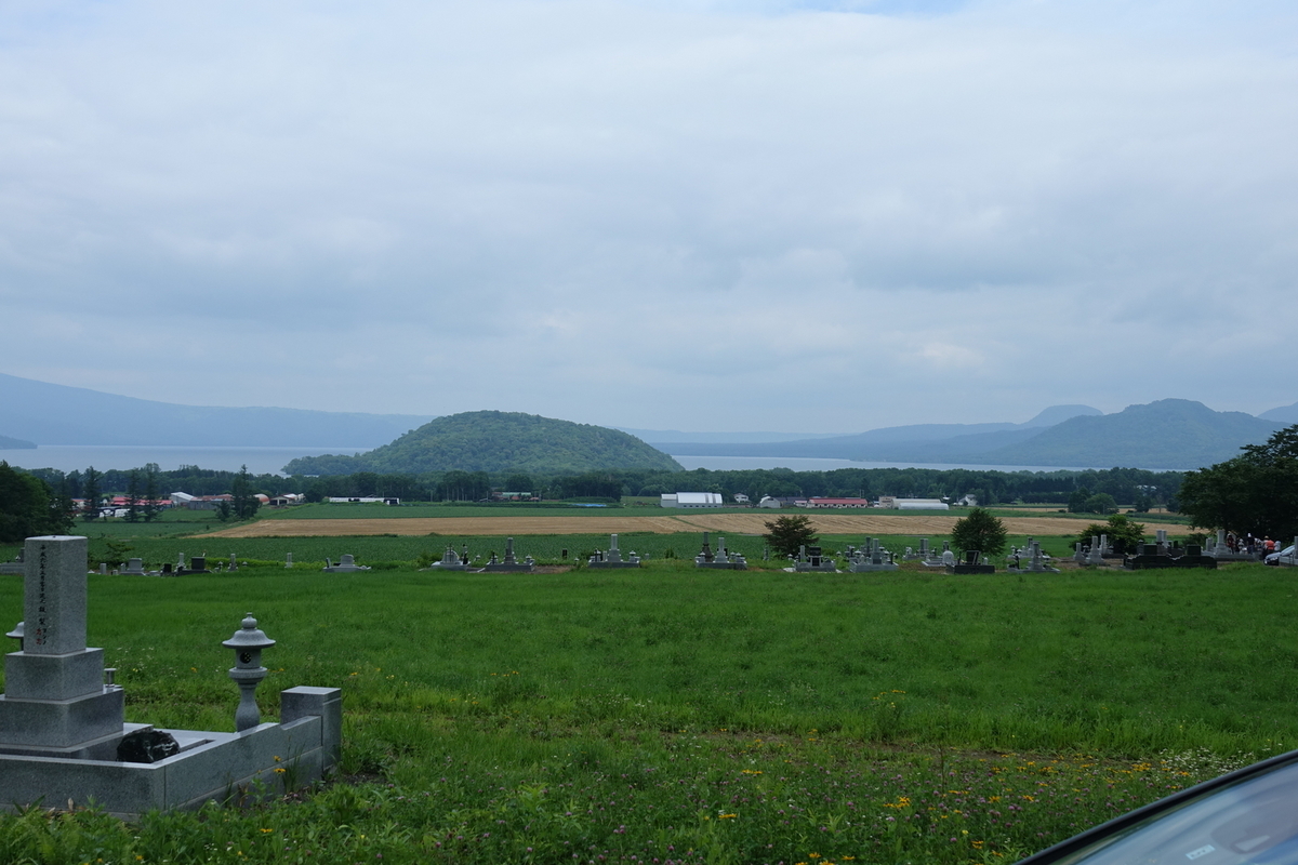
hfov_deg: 47.4
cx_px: 649
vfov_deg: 32.6
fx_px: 1478
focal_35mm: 41
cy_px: 432
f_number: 4
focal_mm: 15.17
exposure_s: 1/800
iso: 100
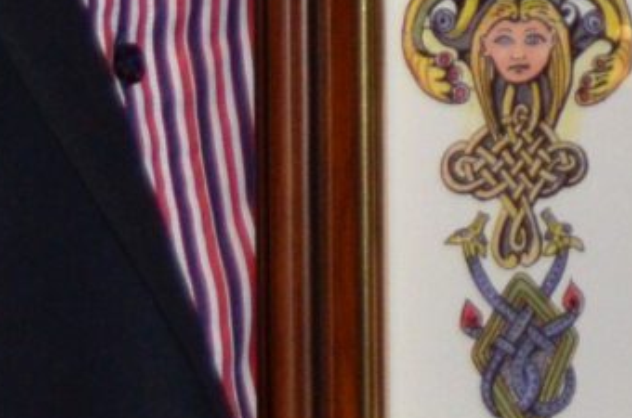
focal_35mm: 328
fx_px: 5741
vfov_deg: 4.1
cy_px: -594
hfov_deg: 6.1
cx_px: 1253
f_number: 4.5
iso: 800
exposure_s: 1/60
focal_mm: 29
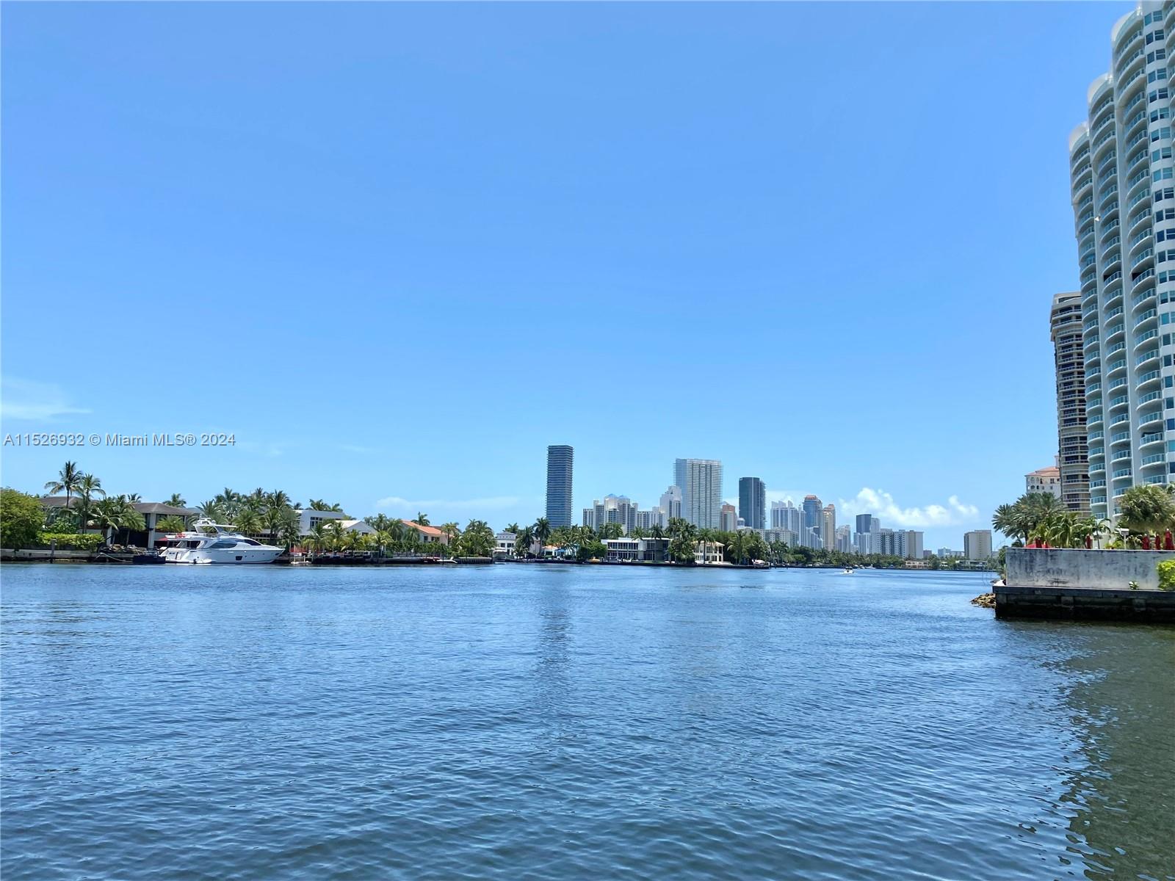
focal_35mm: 26
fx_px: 883
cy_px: 440
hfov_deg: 67.3
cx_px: 588
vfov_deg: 53.1
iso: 32
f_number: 1.8
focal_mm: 4.25
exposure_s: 1/3497
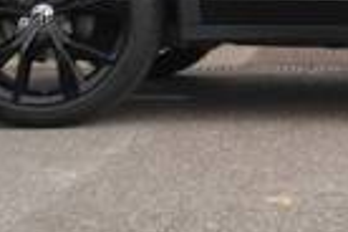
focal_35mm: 181
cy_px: -179
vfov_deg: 7.4
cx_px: 519
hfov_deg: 10.9
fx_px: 1750
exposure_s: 1/100
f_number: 5.6
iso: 100
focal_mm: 26
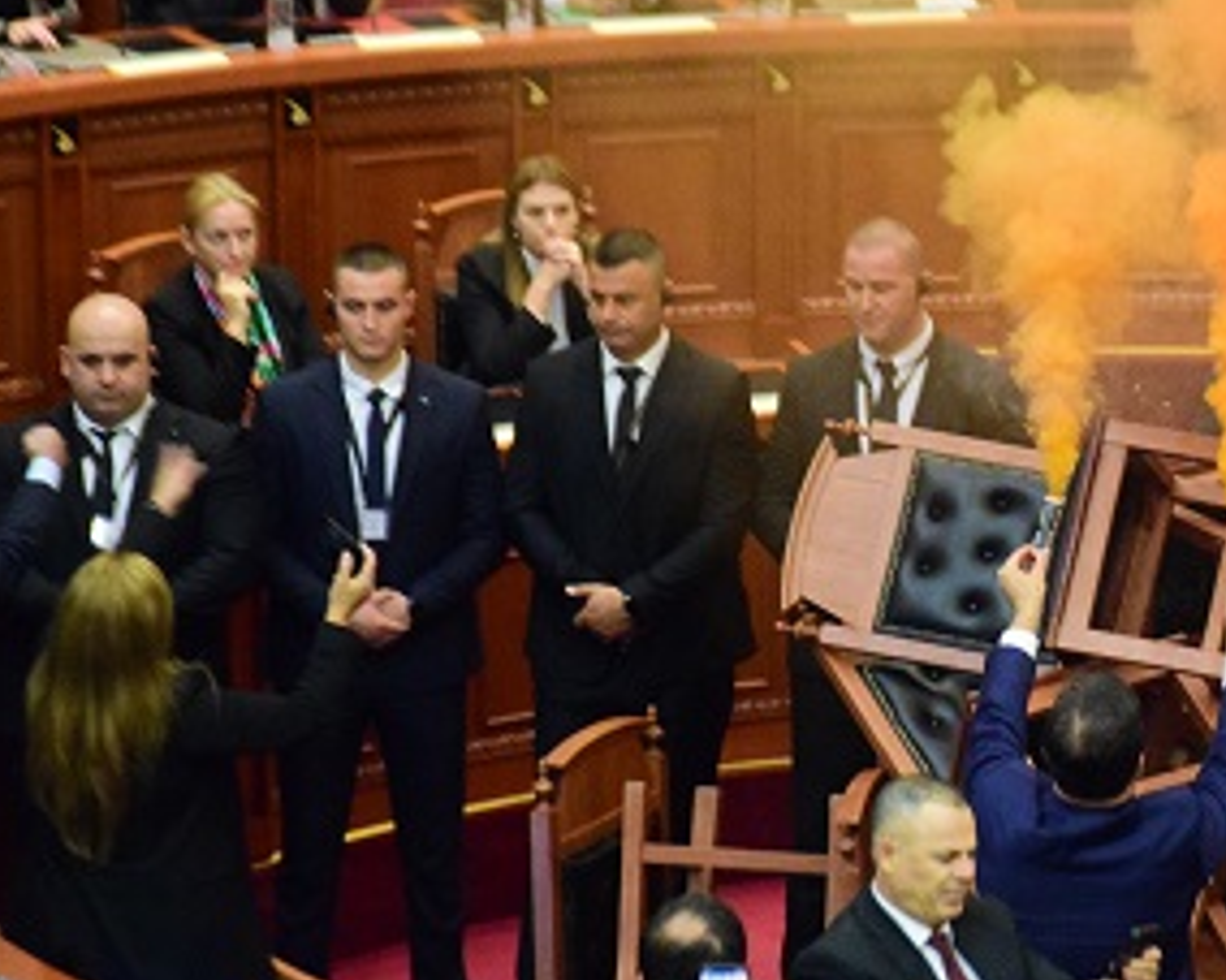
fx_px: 8633
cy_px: 535
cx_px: 1166
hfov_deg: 8.1
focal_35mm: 238
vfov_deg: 6.5
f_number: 5.6
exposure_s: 1/60
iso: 5000
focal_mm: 80
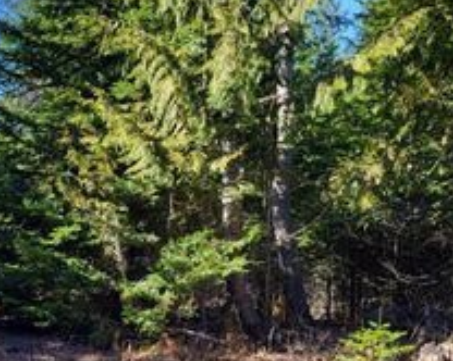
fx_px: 817
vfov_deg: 24.6
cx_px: -9
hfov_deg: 28.9
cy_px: 282
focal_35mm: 61
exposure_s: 1/942
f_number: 1.8
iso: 40
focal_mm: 5.4
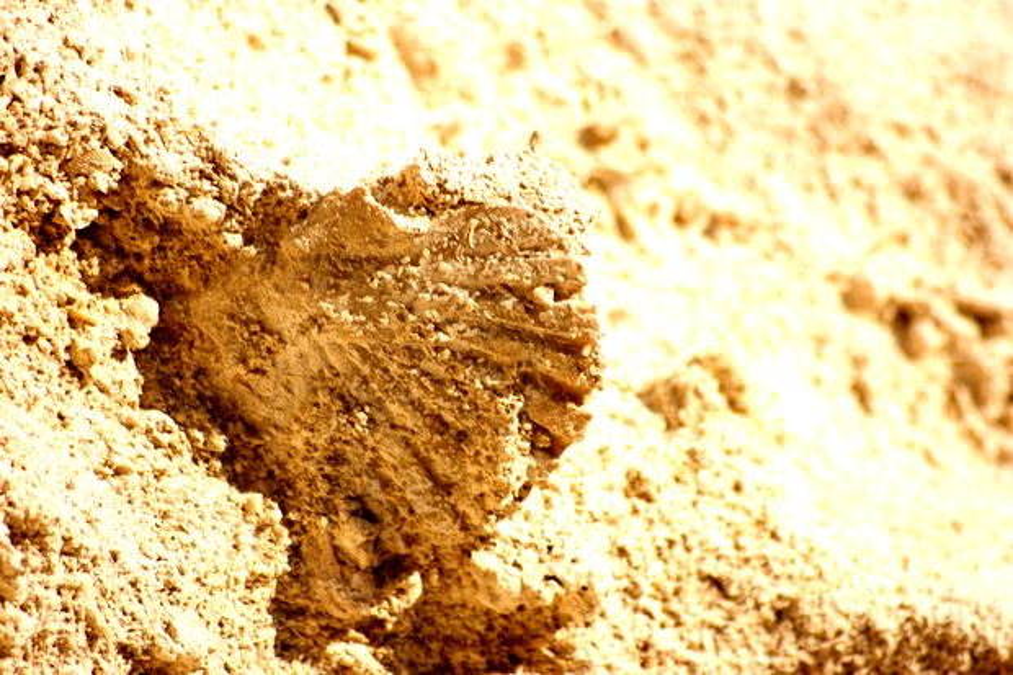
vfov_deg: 3.1
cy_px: 338
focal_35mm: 450
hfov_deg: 4.6
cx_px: 506
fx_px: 12658
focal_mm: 300
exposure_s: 1/500
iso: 100
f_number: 7.1
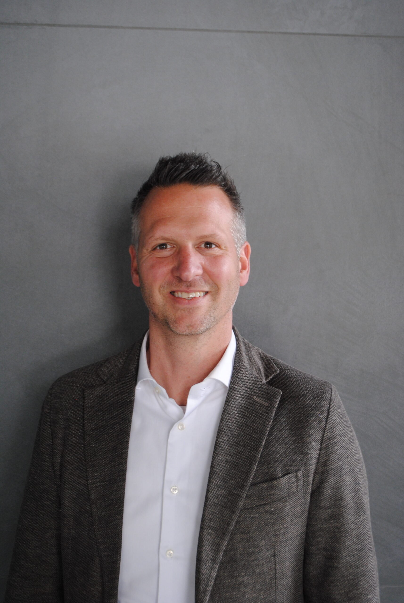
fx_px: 906
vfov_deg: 36.8
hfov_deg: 25.1
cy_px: 302
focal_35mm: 54
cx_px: 202
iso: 400
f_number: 5
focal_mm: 36
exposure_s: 1/20
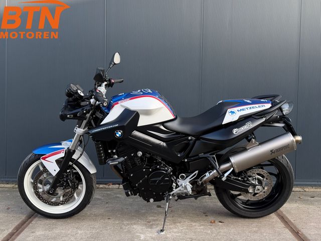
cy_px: 120
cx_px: 160
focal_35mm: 24
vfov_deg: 56.8
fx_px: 223
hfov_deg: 71.6
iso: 64
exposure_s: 1/261
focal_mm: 6.76
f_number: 1.78
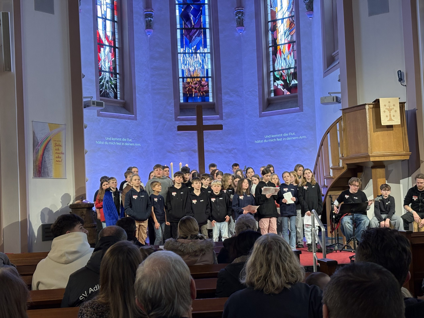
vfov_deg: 28.0
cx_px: 212
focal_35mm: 52
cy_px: 159
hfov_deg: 36.8
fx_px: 637
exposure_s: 1/60
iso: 100
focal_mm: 5.96
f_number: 1.6
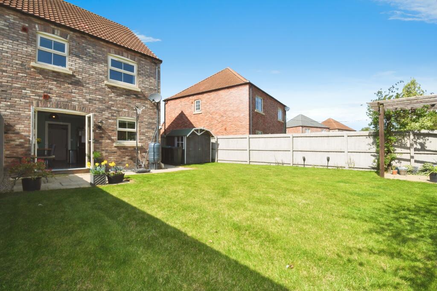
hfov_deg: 100.4
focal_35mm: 15
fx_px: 182
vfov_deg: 77.3
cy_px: 146
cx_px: 218
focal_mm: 10
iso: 800
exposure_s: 1/250
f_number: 20
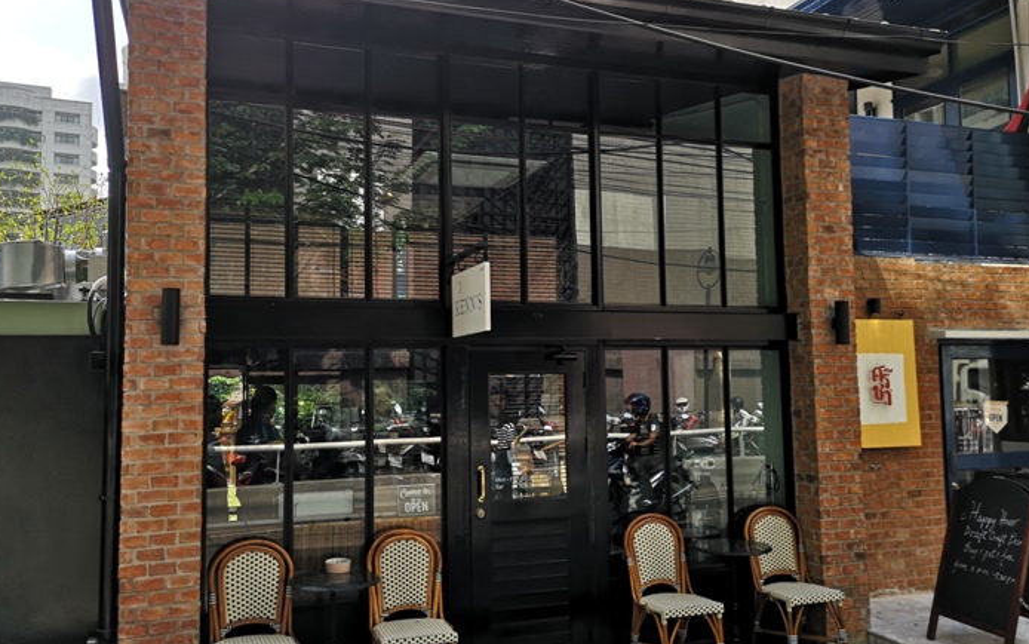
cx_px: 512
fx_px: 926
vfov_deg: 38.3
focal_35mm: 33
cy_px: 321
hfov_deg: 58.1
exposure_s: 1/978
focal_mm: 3.95
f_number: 1.8
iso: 50
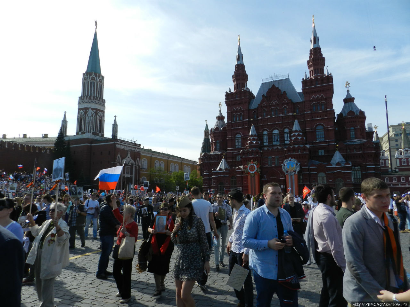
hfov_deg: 73.9
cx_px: 205
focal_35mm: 23
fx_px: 272
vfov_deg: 58.9
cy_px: 154
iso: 160
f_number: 4
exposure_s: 1/800
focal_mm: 4
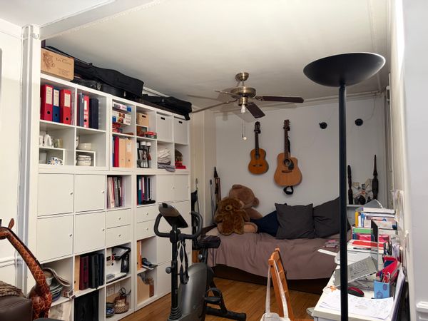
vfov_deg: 53.1
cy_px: 160
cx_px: 214
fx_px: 321
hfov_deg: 67.3
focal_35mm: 26
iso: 160
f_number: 1.6
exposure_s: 1/50
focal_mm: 5.96
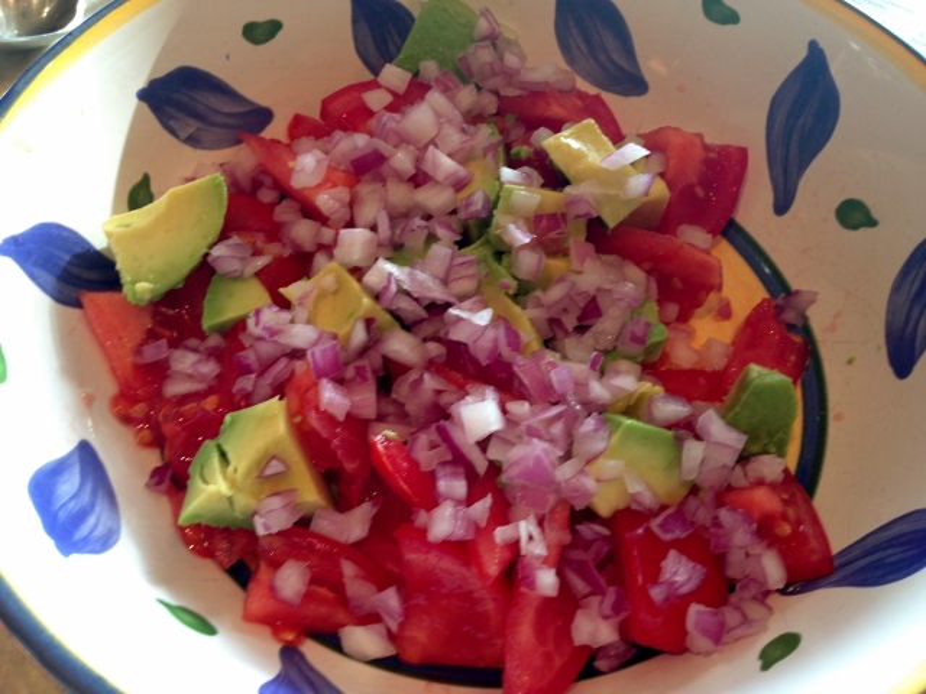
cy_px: 347
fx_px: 883
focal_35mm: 33
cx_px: 463
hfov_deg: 55.4
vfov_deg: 42.9
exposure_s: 1/24
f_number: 2.4
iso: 50
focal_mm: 4.12
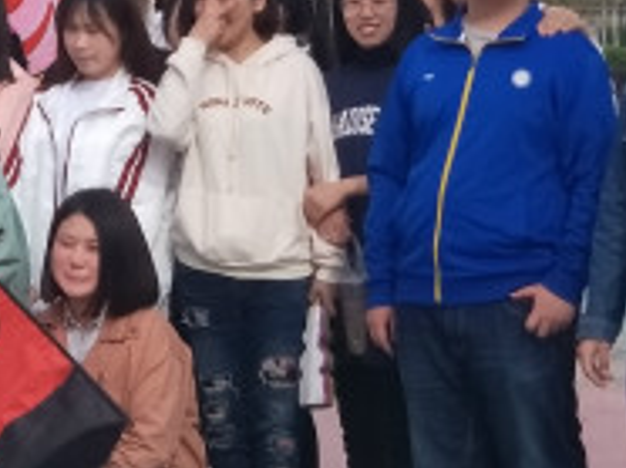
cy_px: 39
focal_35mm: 110
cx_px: 30
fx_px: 1987
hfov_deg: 17.6
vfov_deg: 13.3
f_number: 2.6
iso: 200
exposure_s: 1/617
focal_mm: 5.47
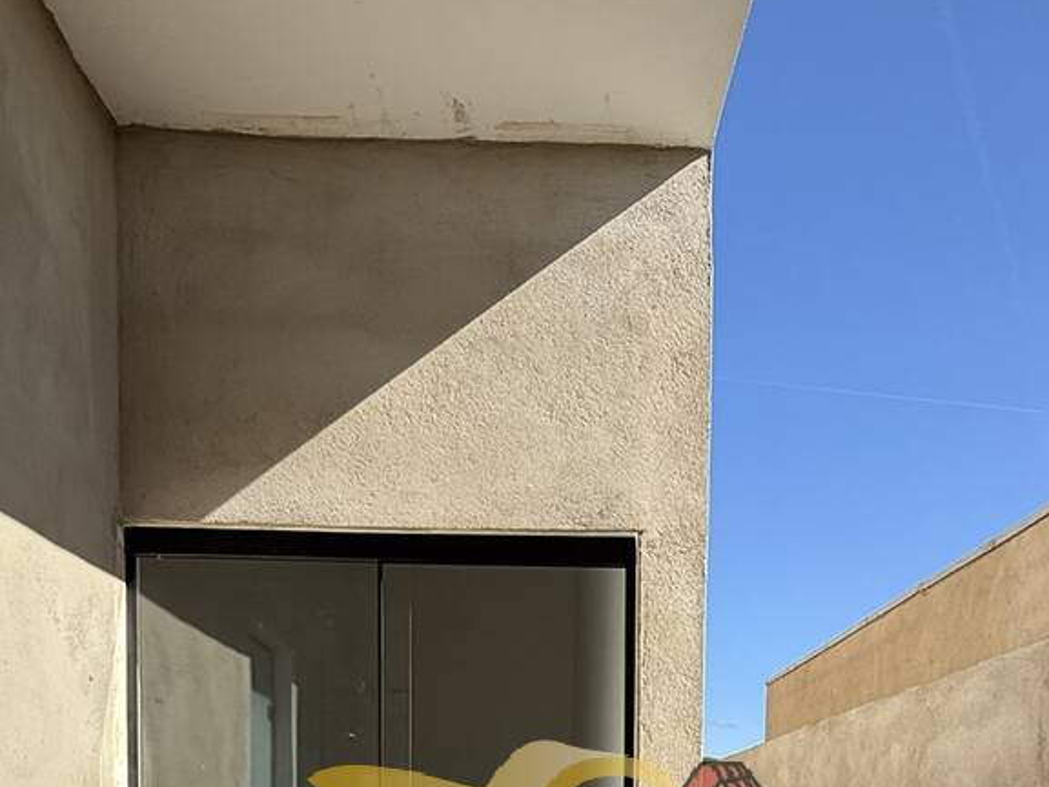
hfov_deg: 52.6
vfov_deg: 34.5
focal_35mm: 35
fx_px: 1061
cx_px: 554
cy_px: 885
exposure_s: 1/1656
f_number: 2.2
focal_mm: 2.22
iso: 50
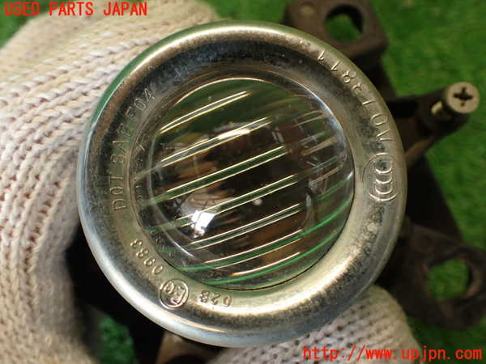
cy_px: 182
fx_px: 449
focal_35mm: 32
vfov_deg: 44.2
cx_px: 243
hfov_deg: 56.8
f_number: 2.4
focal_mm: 5.79
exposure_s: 1/50
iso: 200
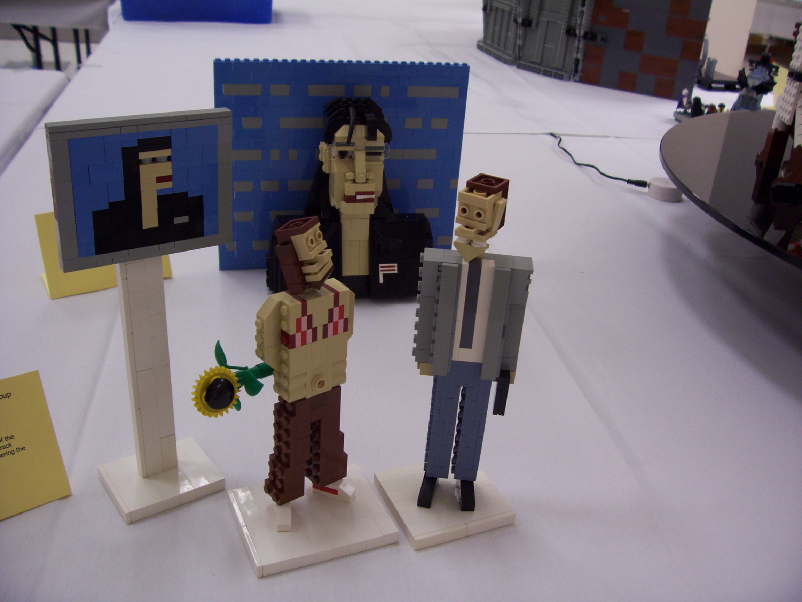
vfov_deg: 41.8
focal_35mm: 34
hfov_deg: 54.0
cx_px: 401
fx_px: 788
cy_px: 301
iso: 95
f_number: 2.7
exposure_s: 1/32
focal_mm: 5.6
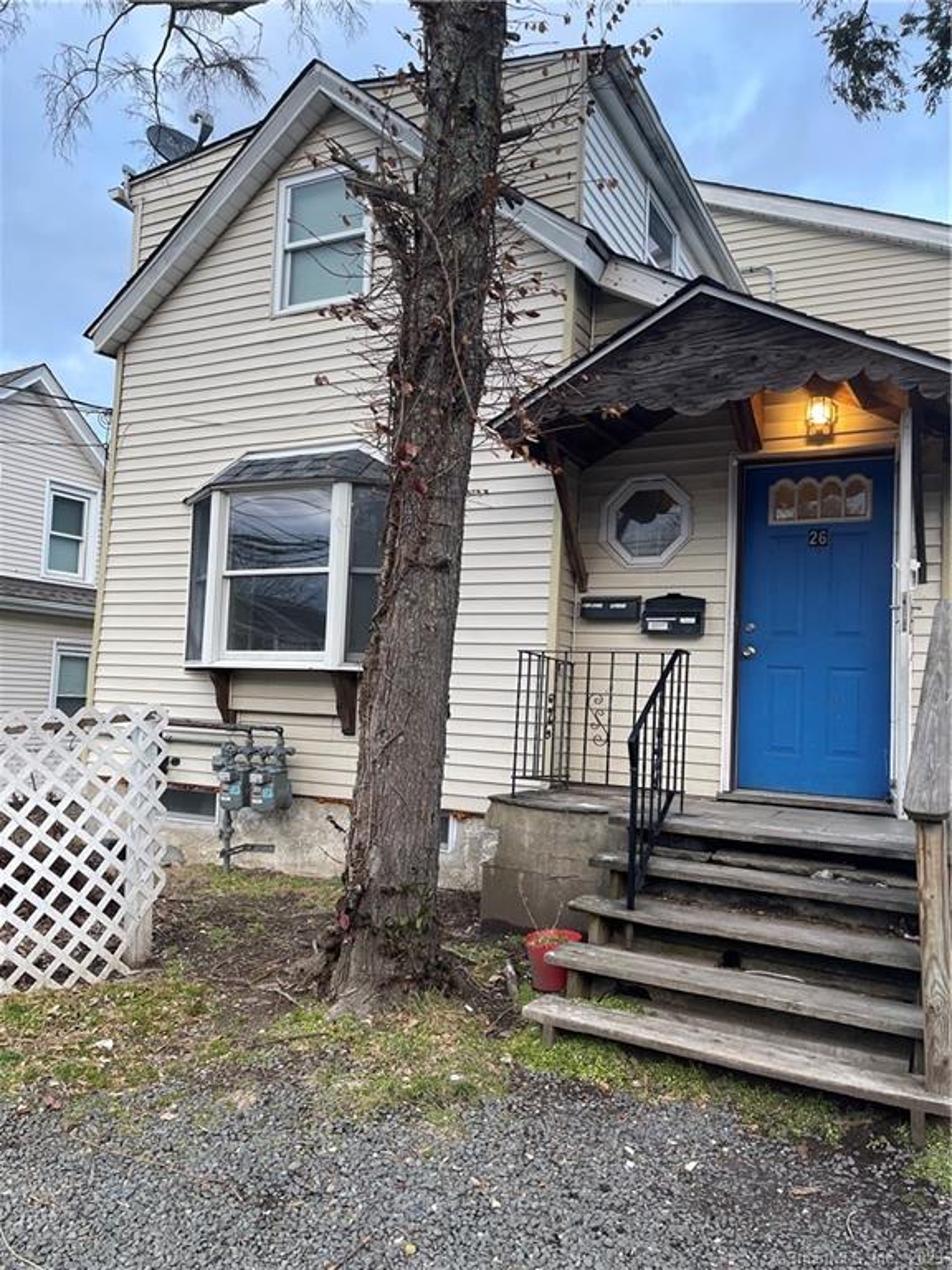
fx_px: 953
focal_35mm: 26
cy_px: 635
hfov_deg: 53.1
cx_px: 476
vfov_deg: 67.3
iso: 100
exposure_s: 1/120
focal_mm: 5.1
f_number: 1.6
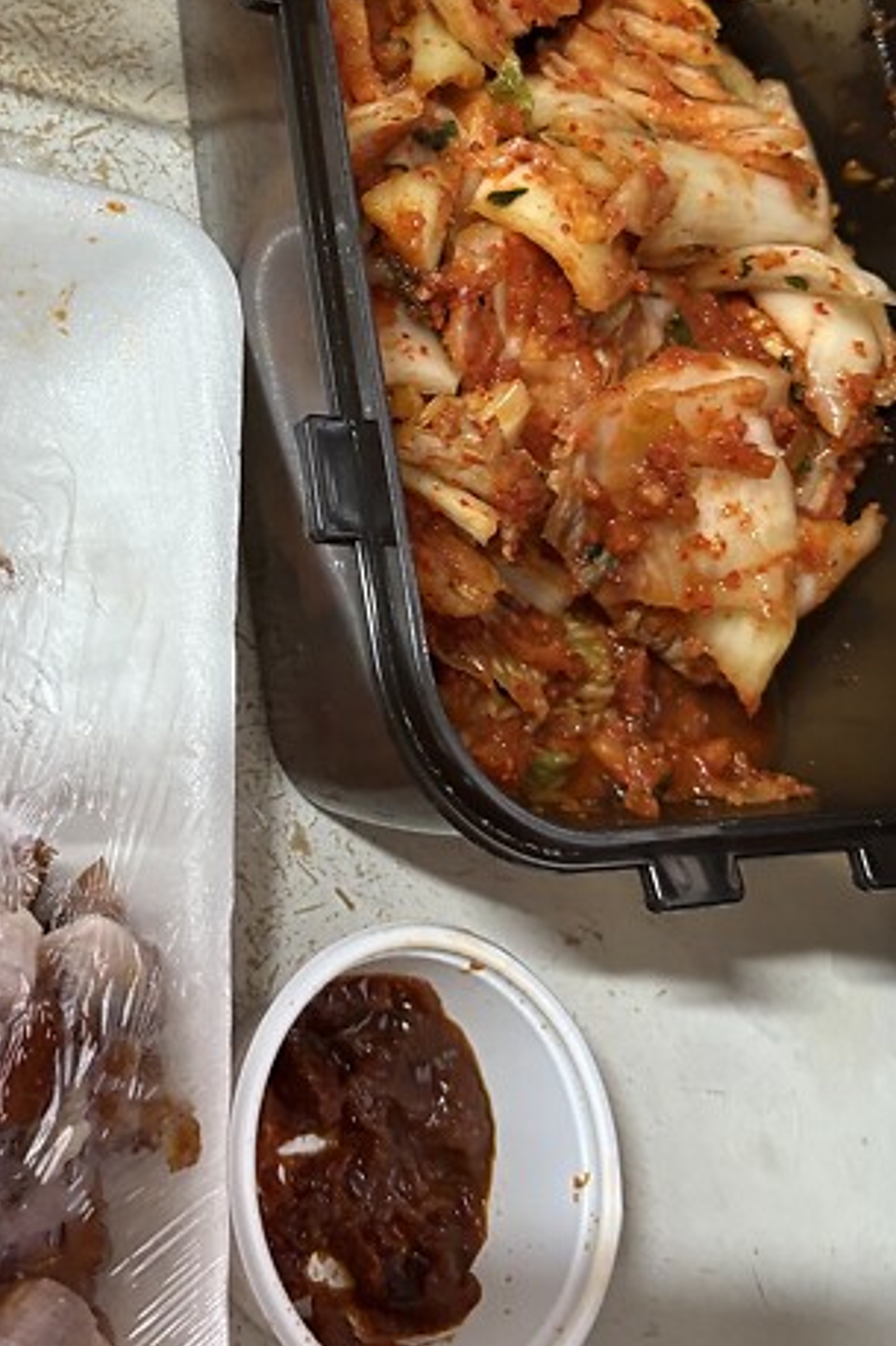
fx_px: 1943
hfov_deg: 25.4
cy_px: 361
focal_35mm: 52
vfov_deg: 37.4
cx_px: 138
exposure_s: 1/60
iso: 200
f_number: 1.6
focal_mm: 5.96
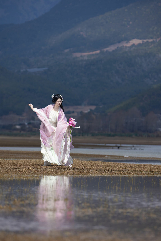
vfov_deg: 10.3
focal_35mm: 200
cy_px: 120
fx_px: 1342
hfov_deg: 6.9
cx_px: 80
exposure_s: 1/1000
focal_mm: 200
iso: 100
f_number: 5
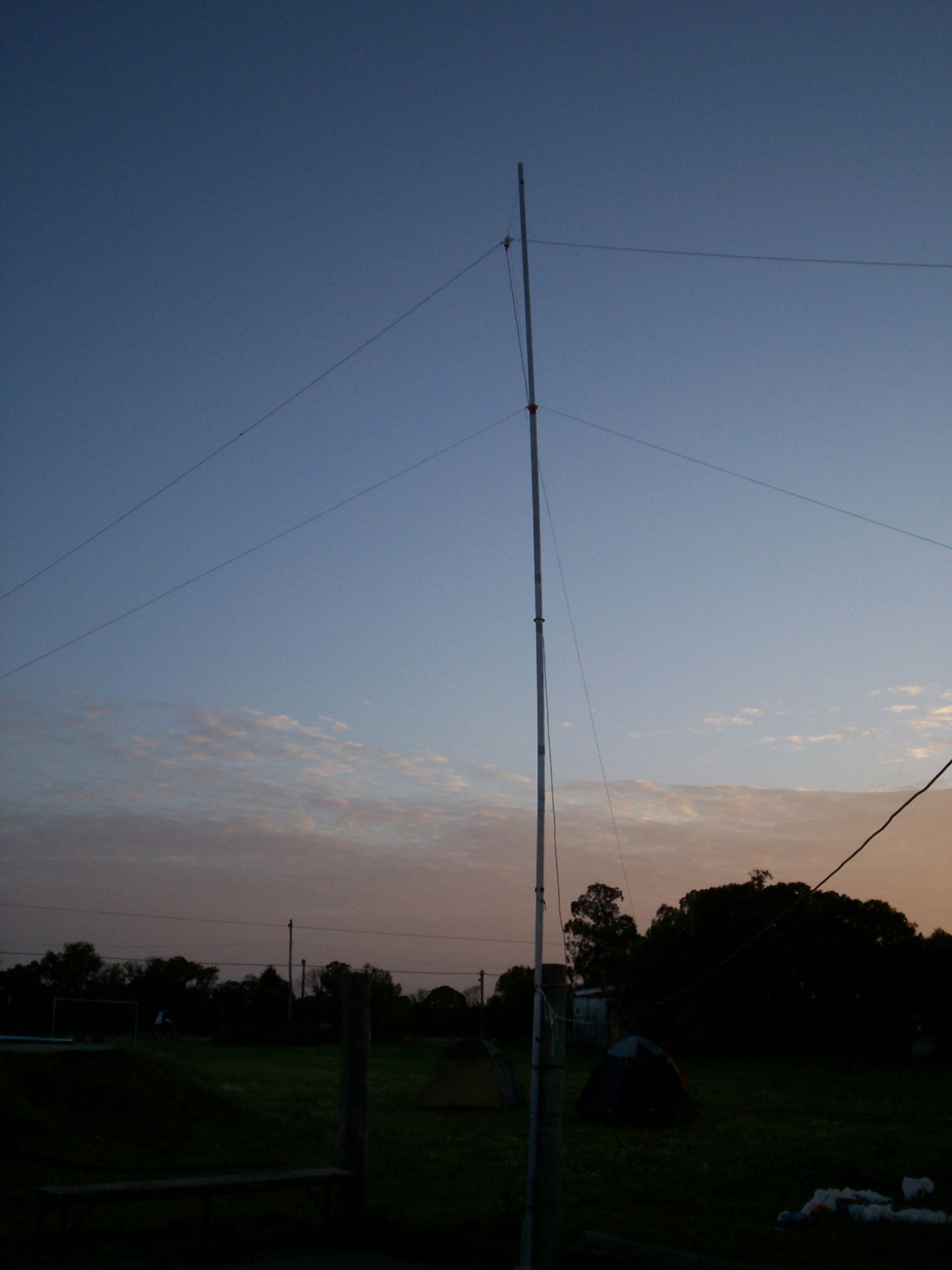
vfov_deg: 51.4
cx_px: 476
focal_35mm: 36
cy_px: 635
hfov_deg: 39.7
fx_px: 1320
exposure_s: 1/200
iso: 100
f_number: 4.5
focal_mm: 5.9
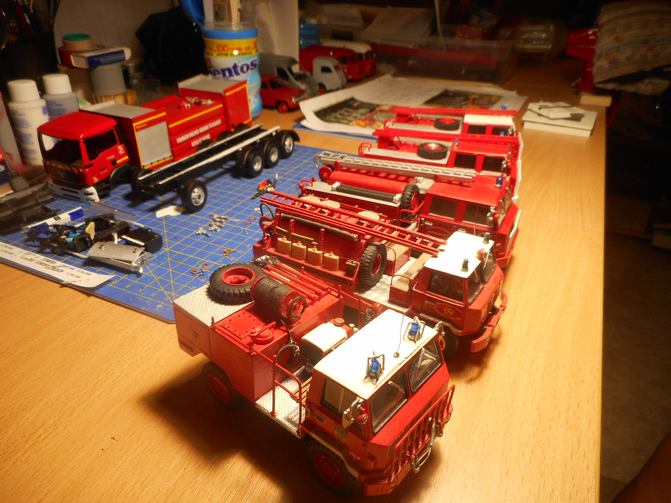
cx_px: 336
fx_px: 485
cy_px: 252
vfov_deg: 54.9
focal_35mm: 25
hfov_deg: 69.4
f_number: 3.7
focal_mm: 4.5
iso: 110
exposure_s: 1/30
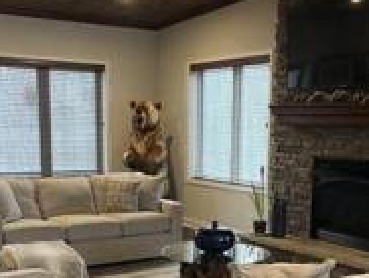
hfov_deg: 33.7
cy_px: 227
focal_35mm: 57
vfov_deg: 25.2
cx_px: 203
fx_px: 608
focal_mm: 5.7
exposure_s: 1/60
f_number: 1.5
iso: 200
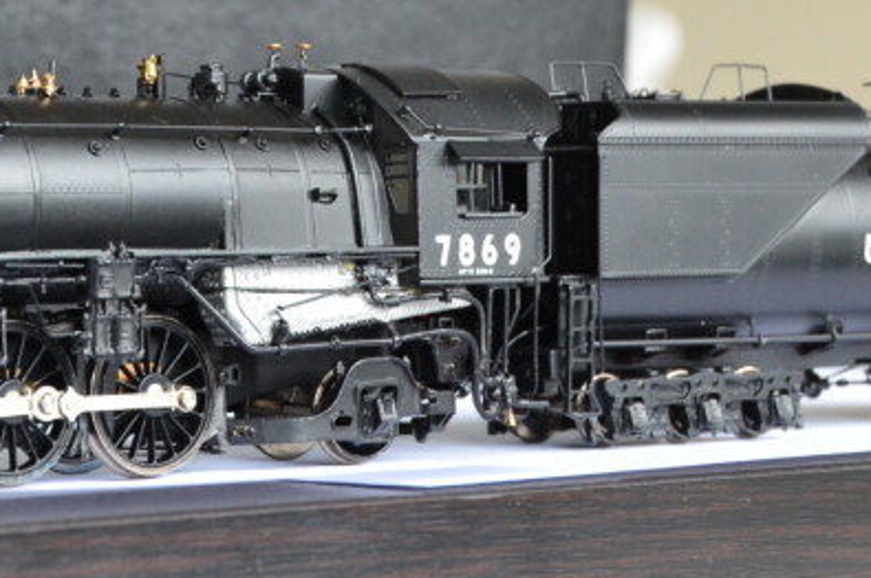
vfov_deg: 8.0
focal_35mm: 171
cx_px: 185
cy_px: 201
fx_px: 4130
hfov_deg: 12.0
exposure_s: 1/30
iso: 800
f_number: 7.1
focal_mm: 44
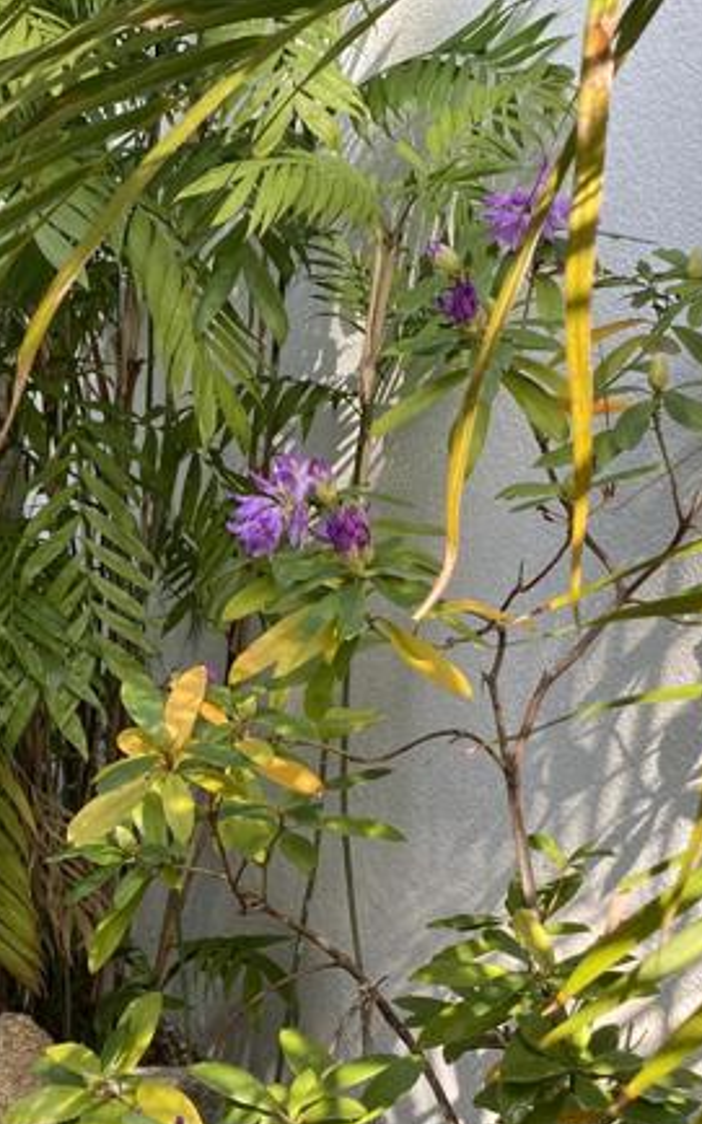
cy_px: 660
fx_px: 1991
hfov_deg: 19.7
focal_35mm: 65
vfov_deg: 31.5
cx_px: 101
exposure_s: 1/223
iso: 32
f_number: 1.8
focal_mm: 4.25
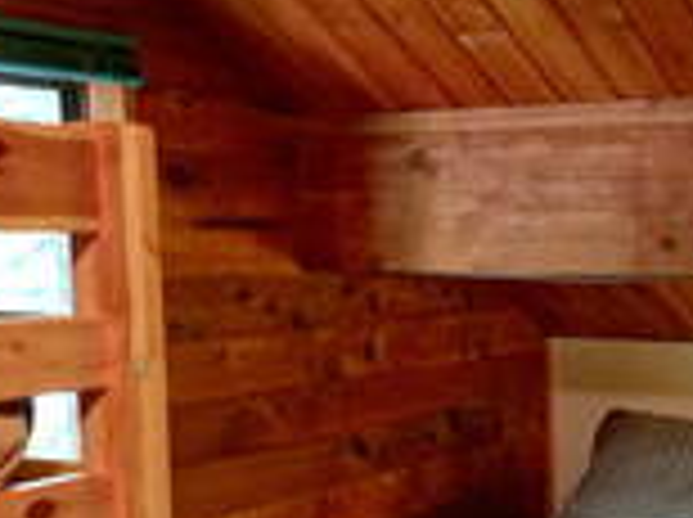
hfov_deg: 27.7
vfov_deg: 21.2
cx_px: 598
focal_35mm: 68
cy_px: 428
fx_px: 1359
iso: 64
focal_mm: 4.15
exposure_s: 1/4
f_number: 2.2
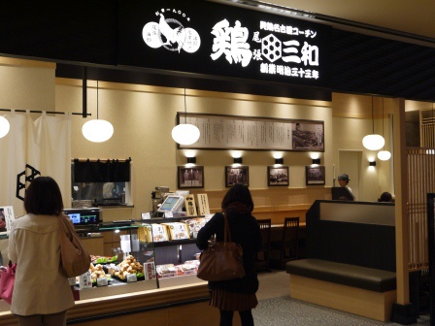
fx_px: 553
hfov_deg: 42.9
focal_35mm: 44
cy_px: 163
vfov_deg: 32.9
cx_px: 218
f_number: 4.6
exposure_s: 1/60
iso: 800
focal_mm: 22
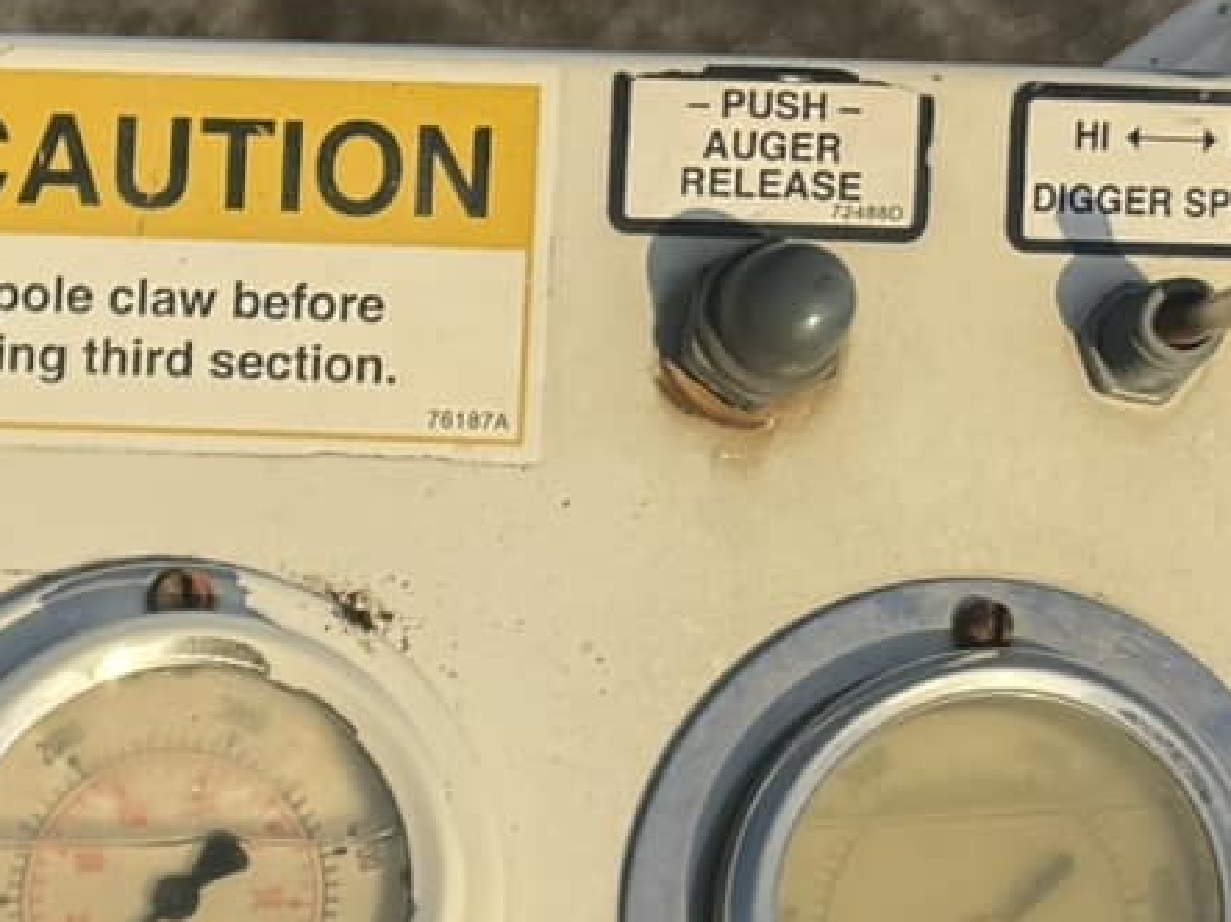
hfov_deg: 14.5
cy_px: 1791
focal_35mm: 111
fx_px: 3946
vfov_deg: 12.0
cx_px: -1275
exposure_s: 1/2506
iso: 80
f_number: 1.78
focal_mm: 6.76
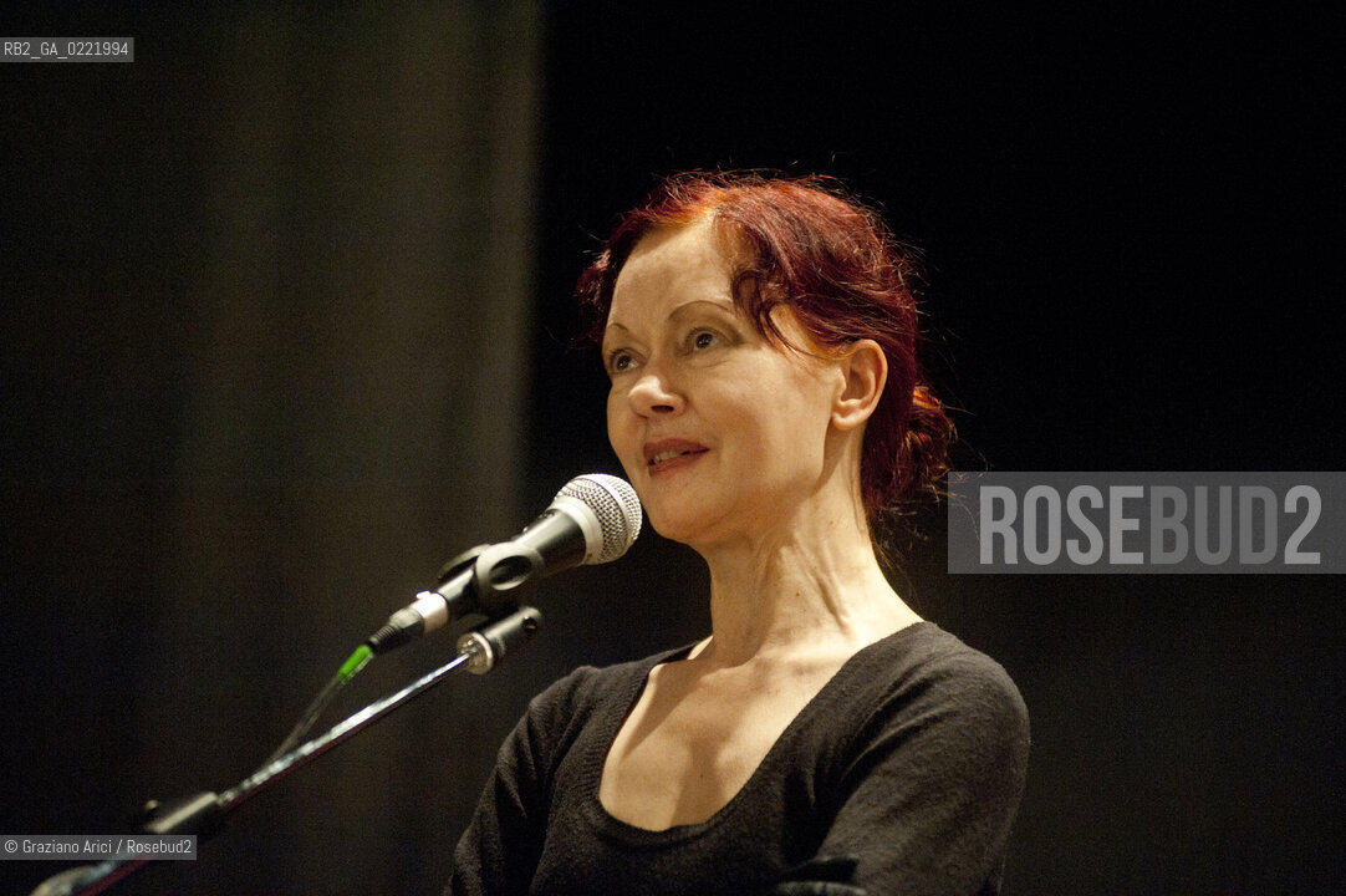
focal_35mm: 200
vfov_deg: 6.9
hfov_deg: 10.3
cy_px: 448
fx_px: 7473
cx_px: 673
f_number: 2.8
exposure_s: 1/80
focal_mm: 200
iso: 3200
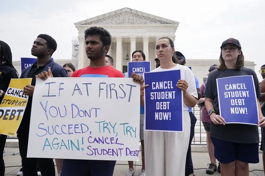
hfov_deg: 73.8
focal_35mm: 24
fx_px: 177
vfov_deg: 53.1
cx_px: 132
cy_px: 88
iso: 320
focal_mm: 24
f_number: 6.3
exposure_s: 1/800
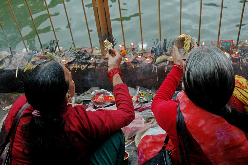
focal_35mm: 42
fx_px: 286
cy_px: 82
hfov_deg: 46.9
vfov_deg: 32.2
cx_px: 122
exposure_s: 1/400
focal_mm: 27
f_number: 6.3
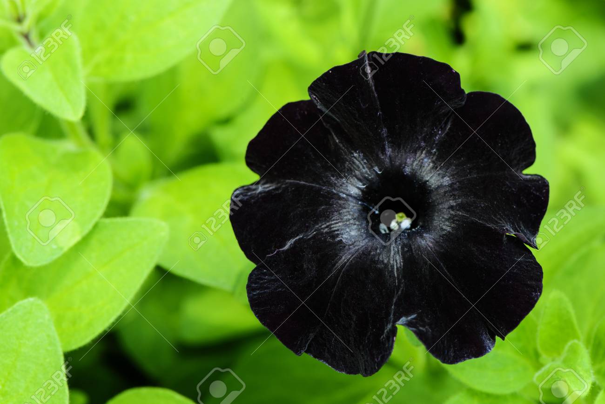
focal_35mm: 105
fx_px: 1765
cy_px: 202
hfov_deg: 19.5
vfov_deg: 13.0
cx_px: 302
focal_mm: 105
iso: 500
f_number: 10
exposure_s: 1/13
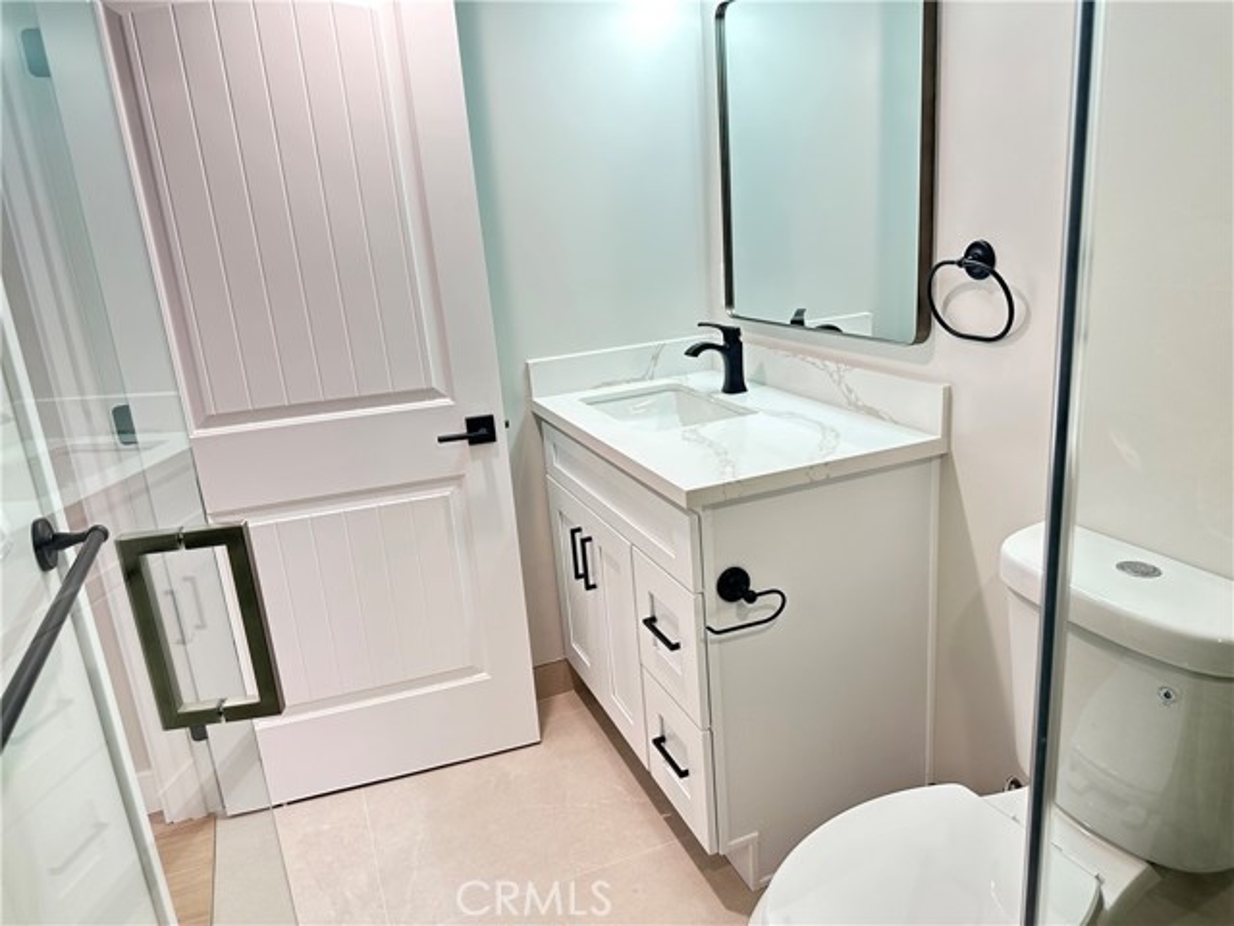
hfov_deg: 71.6
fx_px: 856
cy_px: 463
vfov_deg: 56.8
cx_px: 617
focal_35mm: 24
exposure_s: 1/60
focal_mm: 6.86
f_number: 1.78
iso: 160
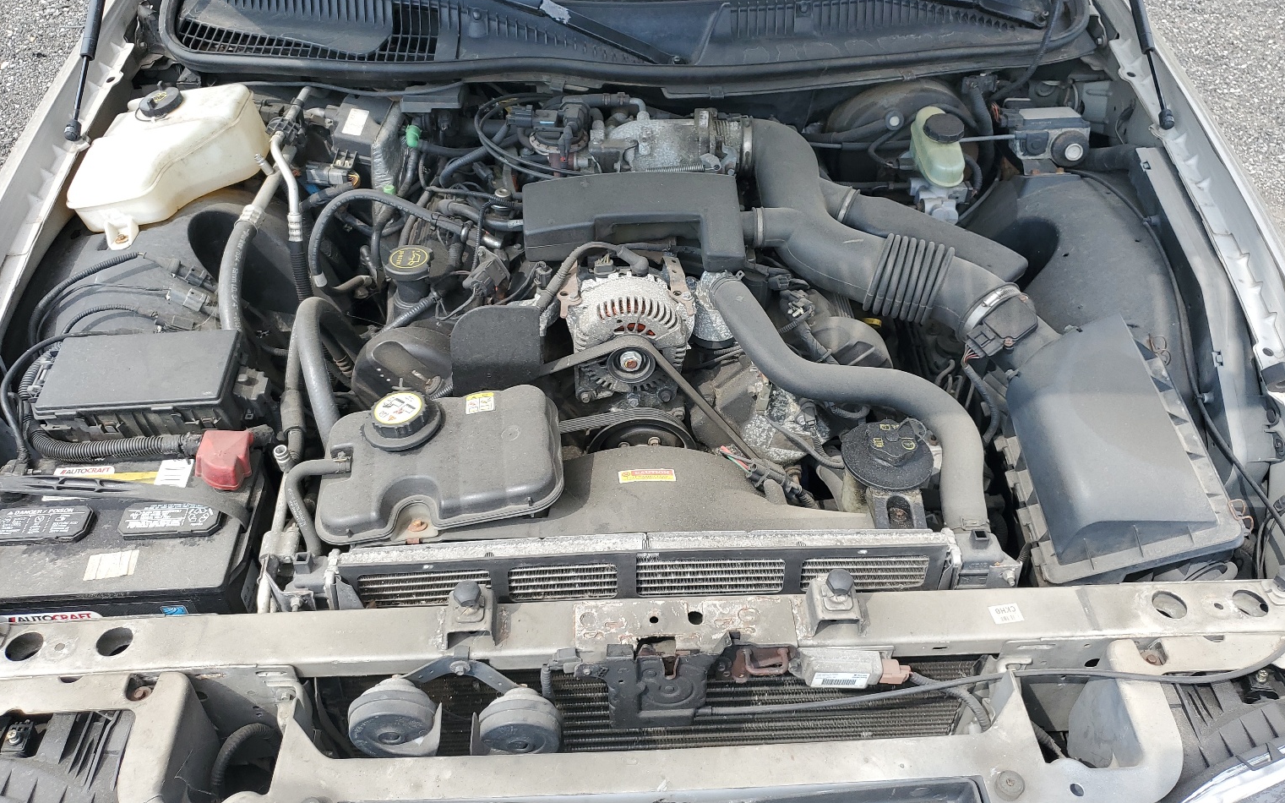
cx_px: 634
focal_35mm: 29
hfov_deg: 64.6
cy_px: 337
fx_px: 1015
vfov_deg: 43.0
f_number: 1.5
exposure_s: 1/833
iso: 50
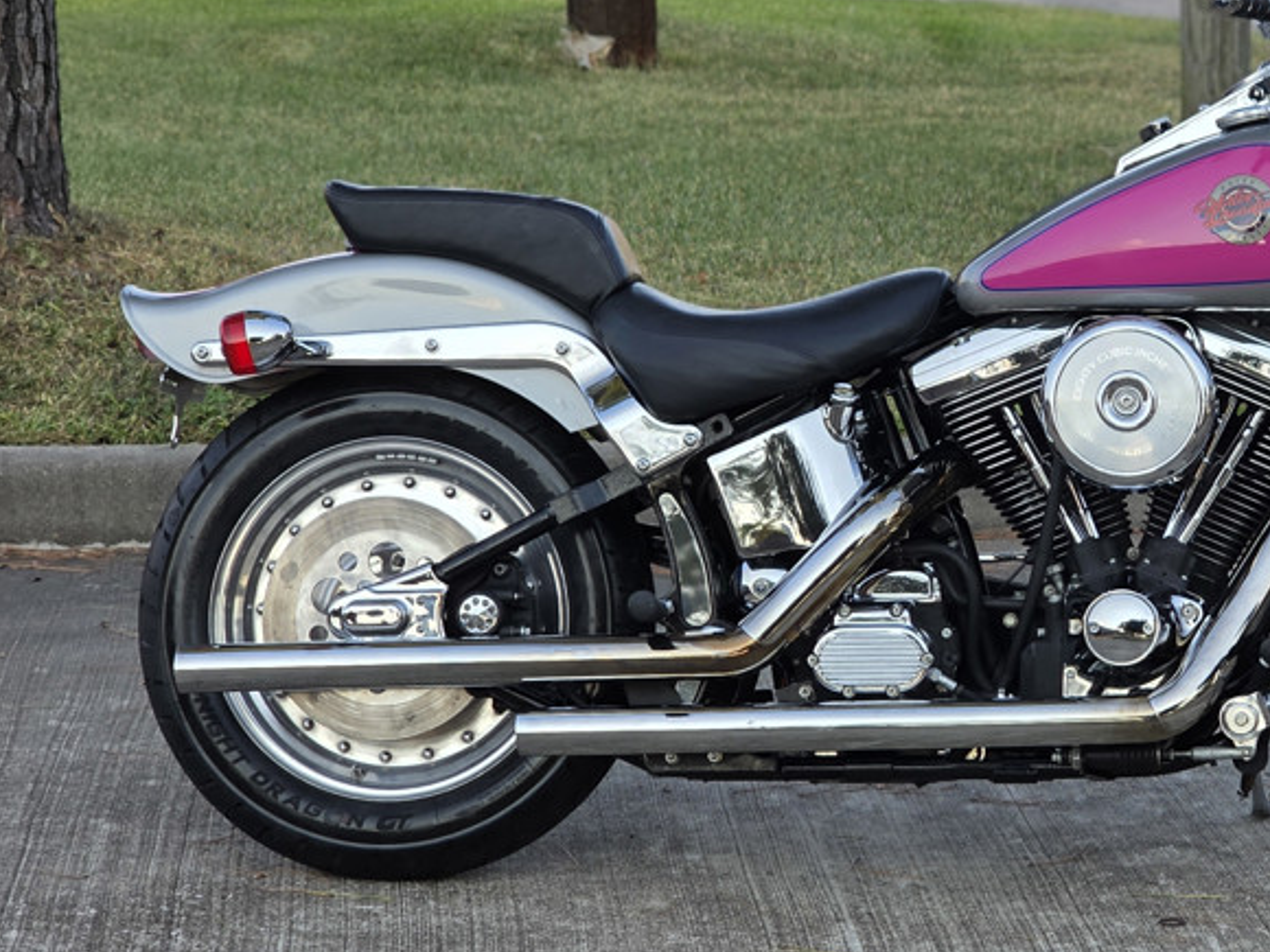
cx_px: 1127
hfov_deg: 15.4
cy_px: 433
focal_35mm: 127
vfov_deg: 11.7
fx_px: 4659
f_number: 2.4
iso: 50
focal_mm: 7.9
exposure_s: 1/367
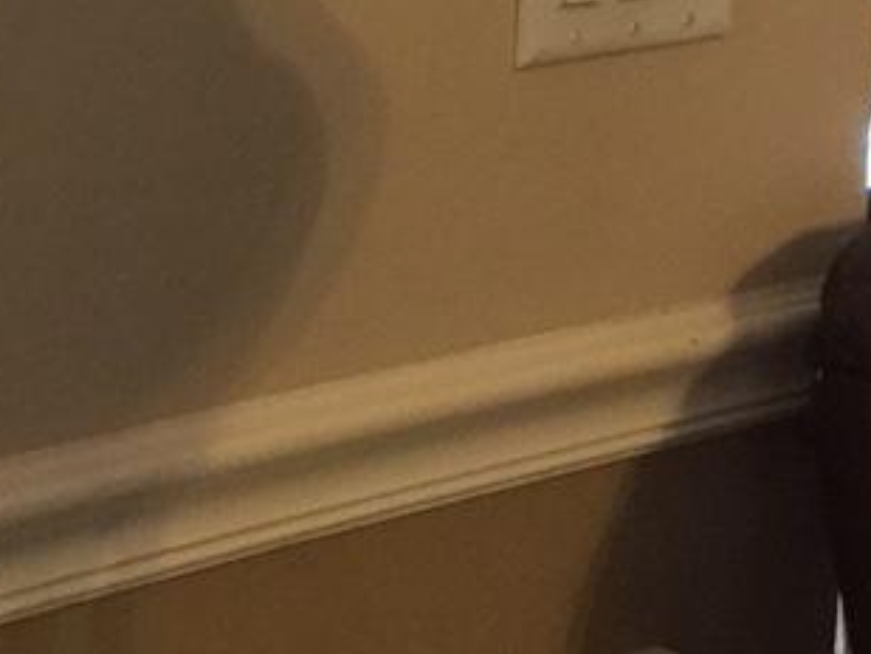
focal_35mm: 153
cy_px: -372
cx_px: -674
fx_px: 3851
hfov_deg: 11.9
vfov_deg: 9.4
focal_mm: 4.15
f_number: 2.2
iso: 125
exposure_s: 1/15
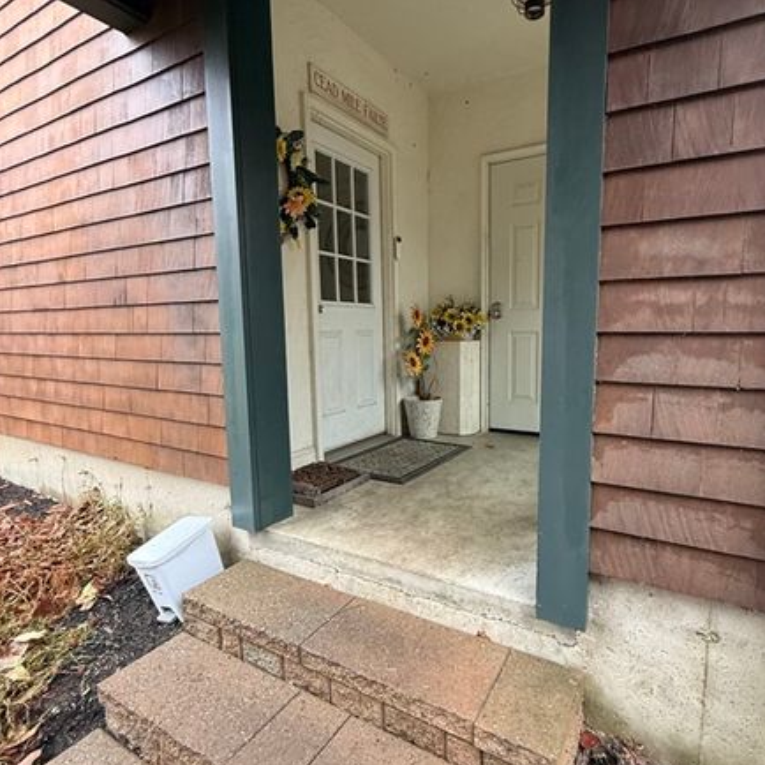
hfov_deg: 77.3
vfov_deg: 77.7
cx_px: 434
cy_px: 389
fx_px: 475
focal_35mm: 19
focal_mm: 2.22
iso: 320
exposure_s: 1/97
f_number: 2.2
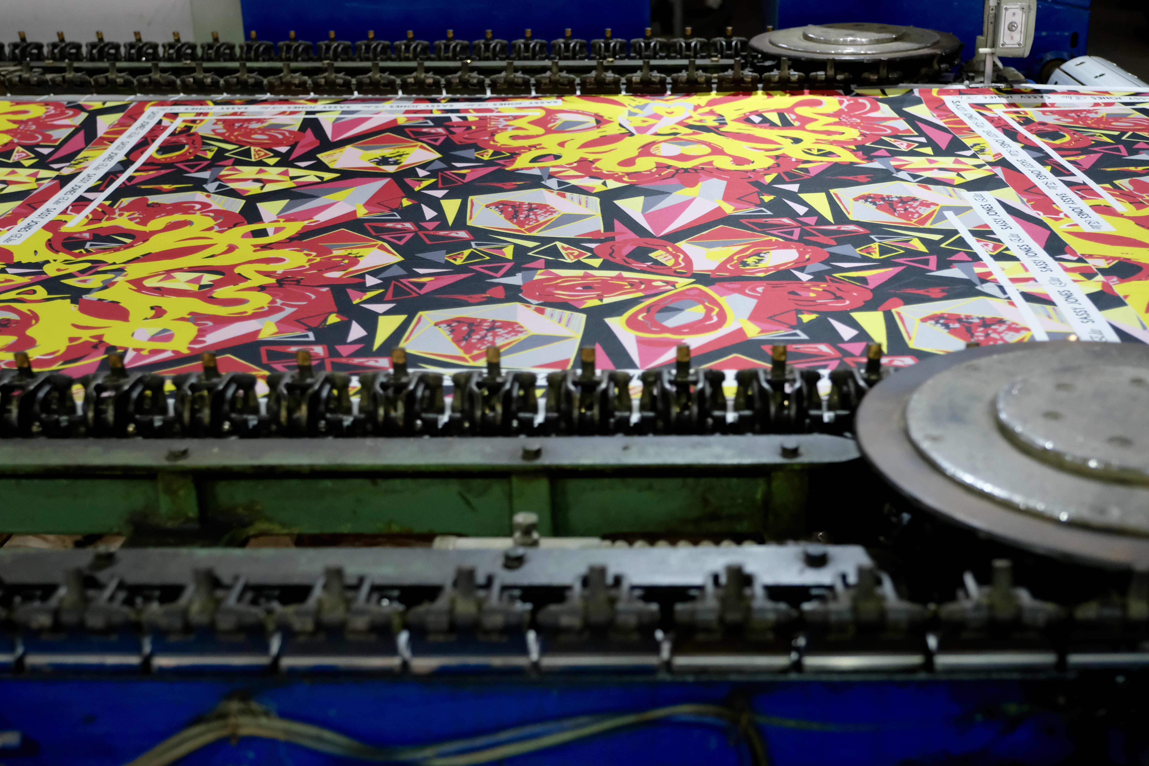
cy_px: 383
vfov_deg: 32.6
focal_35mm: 41
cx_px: 574
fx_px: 1308
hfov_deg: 47.4
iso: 3200
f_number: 2.8
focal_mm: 27.4
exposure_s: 1/125
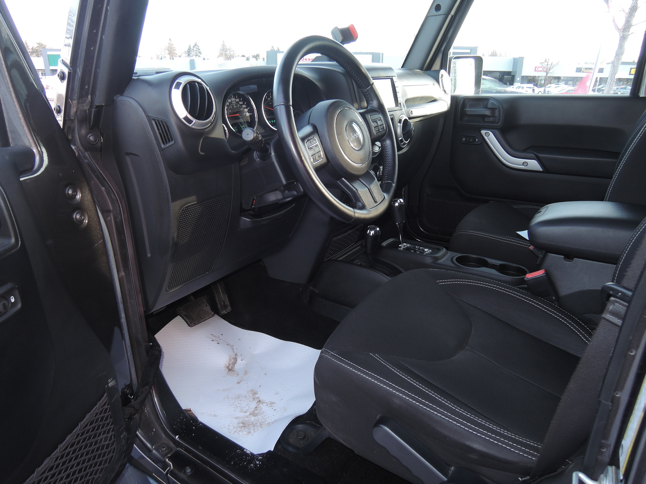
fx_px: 448
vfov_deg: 56.8
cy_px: 242
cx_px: 323
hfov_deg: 71.6
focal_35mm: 24
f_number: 2.8
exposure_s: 1/40
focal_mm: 5.1
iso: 80
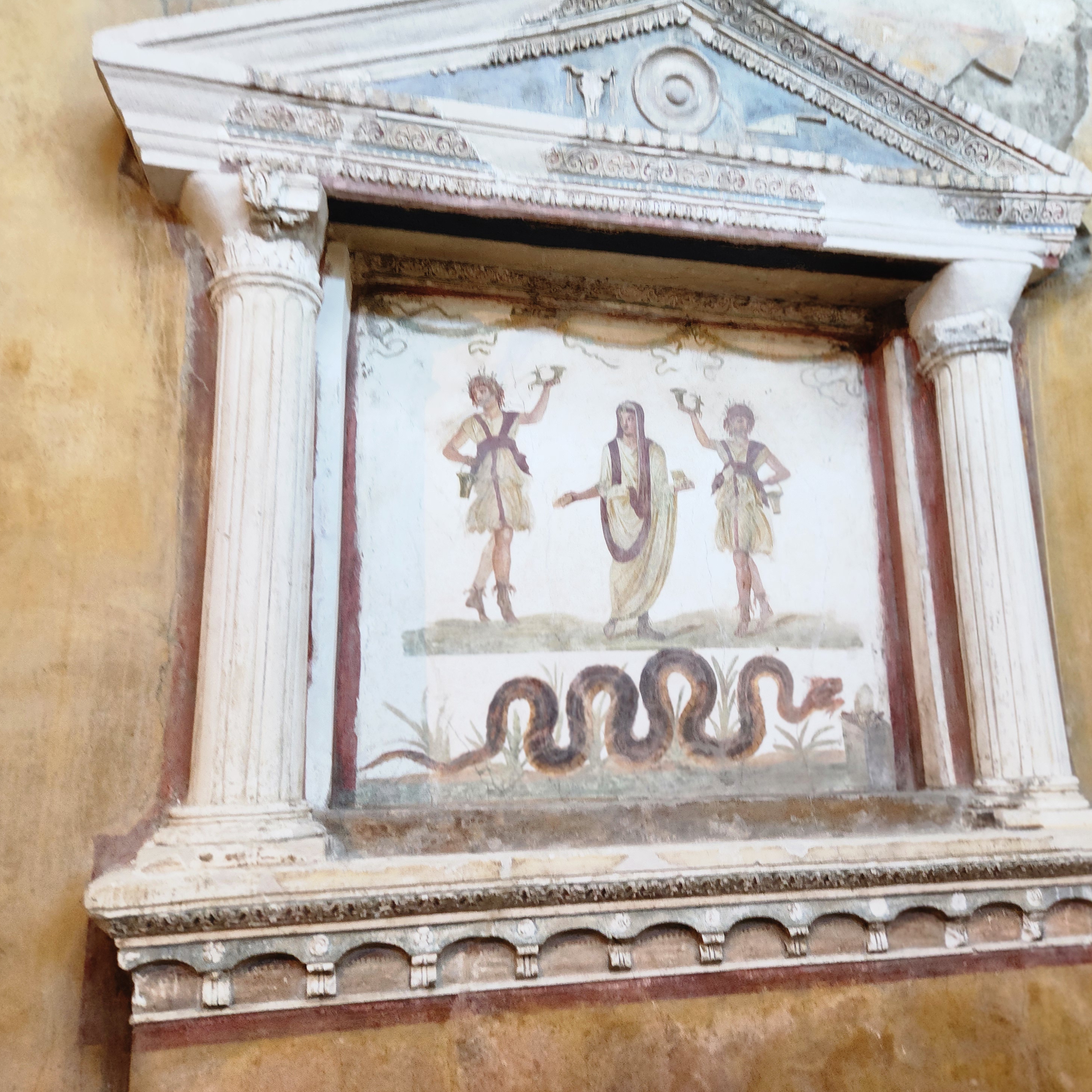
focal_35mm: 28
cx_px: 586
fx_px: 999
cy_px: 551
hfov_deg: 57.2
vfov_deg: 57.3
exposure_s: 1/100
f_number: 1.8
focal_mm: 5.4
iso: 200
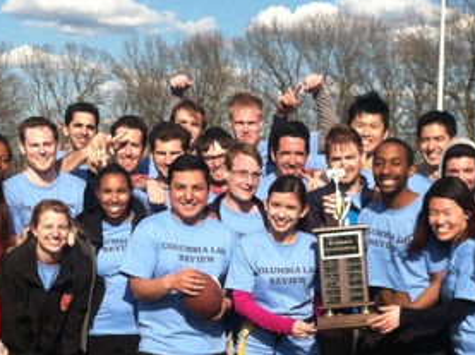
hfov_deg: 21.6
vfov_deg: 16.0
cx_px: 262
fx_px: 1247
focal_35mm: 91
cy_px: 324
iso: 80
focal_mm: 3.85
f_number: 2.8
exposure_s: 1/1112
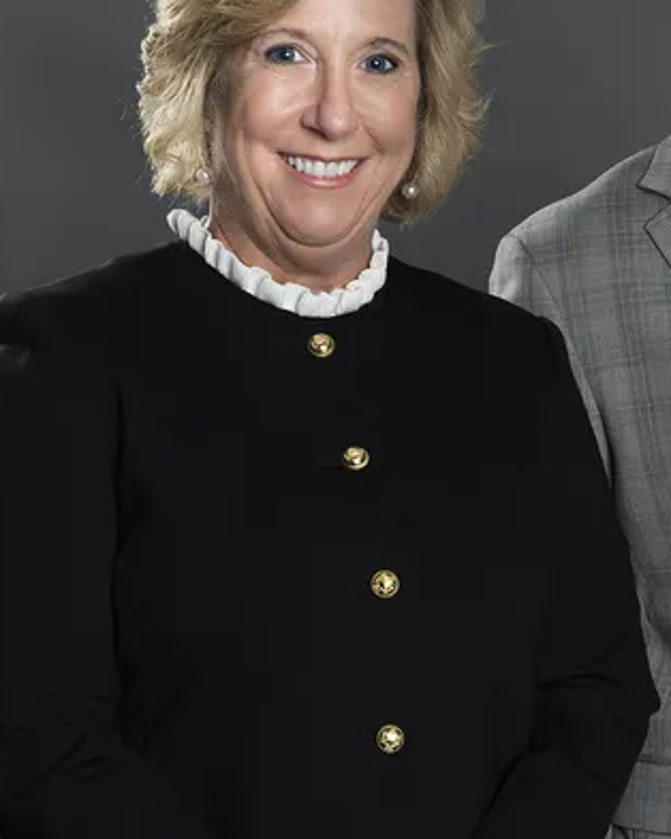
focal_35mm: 118
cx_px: 799
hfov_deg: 12.7
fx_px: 2931
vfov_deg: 16.3
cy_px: 401
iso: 200
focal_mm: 58.6
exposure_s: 1/160
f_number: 8
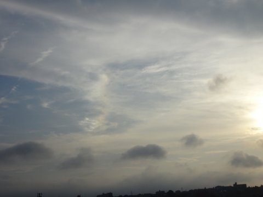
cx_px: 132
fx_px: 425
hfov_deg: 34.3
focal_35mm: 56
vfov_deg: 26.1
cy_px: 98
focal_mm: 9.52
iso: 80
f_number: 4.5
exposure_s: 1/1250
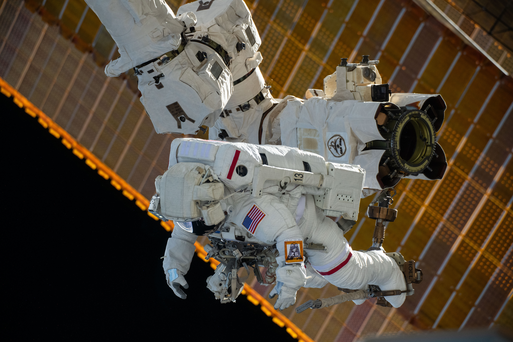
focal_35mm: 210
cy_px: 171
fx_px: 2992
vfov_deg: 6.5
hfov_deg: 9.8
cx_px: 256
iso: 1600
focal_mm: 210
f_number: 7.1
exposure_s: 1/5000
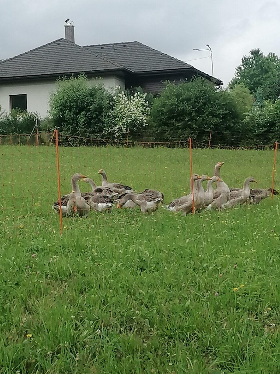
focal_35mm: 119
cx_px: 140
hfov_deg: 12.5
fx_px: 1283
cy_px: 187
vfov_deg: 16.6
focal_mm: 4.75
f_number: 1.8
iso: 50
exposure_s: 1/552
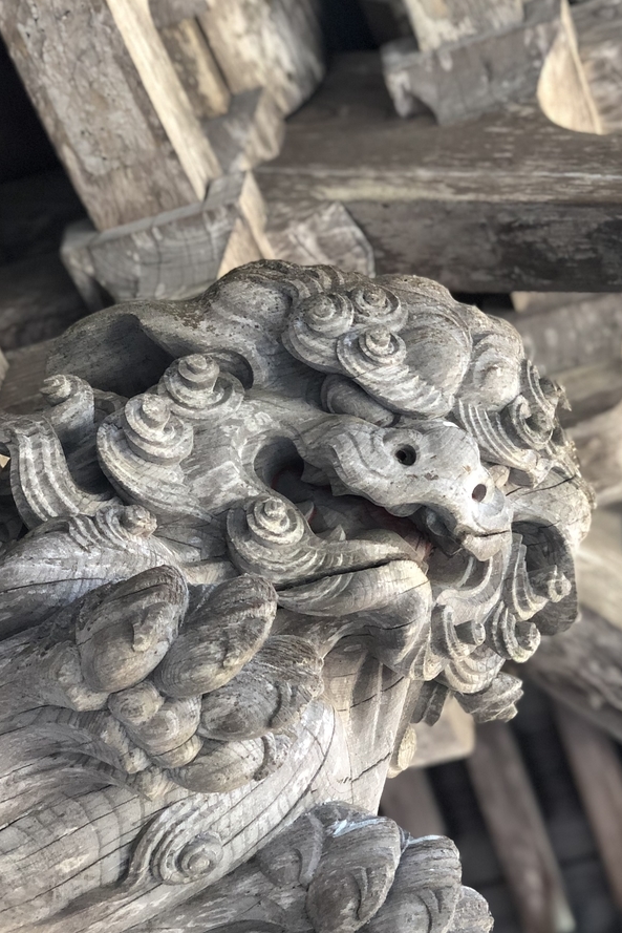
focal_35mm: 73
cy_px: 467
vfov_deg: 27.7
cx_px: 489
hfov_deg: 18.5
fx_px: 1891
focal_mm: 6
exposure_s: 1/60
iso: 125
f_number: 2.4
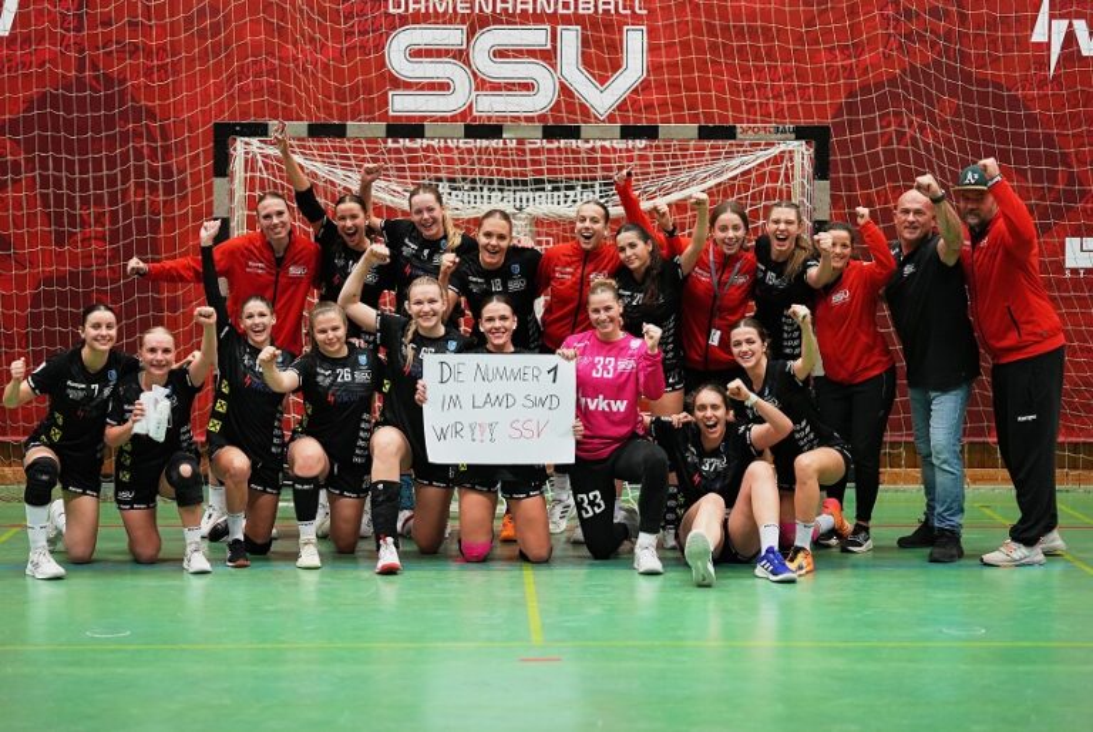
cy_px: 366
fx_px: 2584
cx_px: 546
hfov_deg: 23.9
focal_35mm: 85
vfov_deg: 16.1
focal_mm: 85
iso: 1000
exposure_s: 1/1000
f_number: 1.4
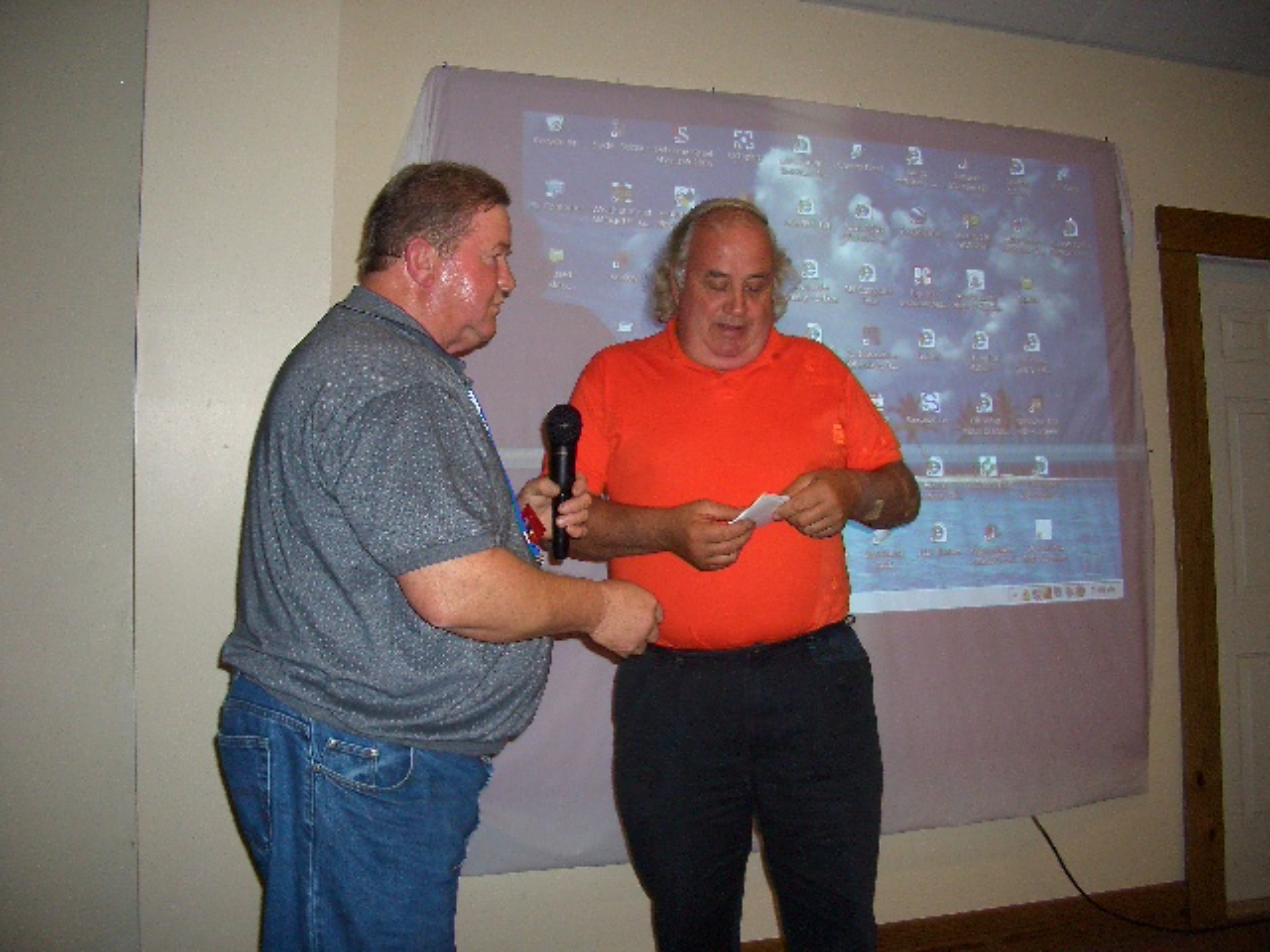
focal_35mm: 35
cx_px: 635
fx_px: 1284
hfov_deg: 52.6
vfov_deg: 40.7
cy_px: 476
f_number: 2.6
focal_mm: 5.8
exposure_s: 1/60
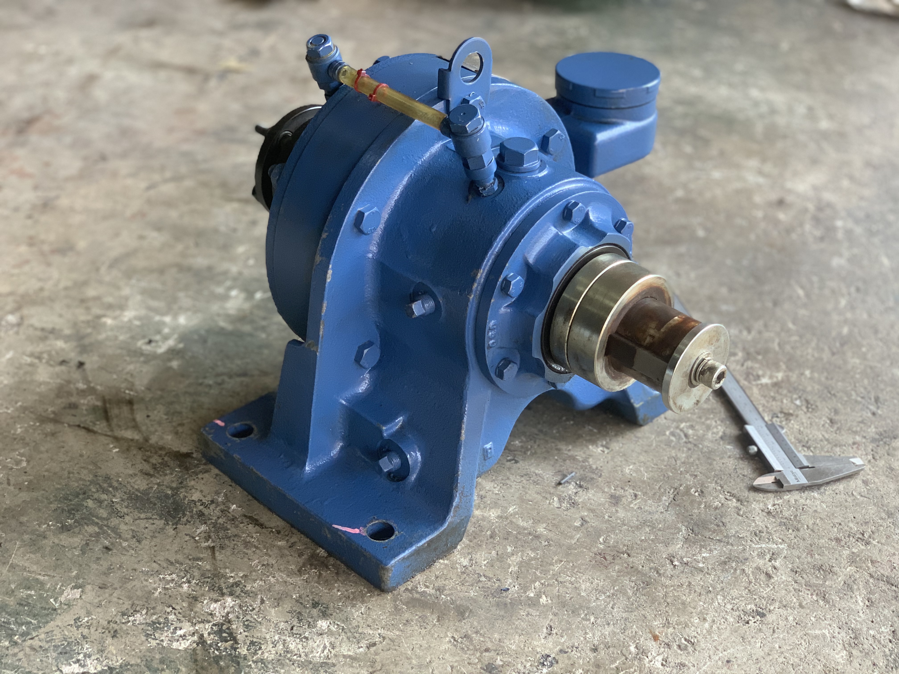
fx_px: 1350
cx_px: 450
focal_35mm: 52
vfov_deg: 28.0
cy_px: 337
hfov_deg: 36.8
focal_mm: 6
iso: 125
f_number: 2.4
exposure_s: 1/105
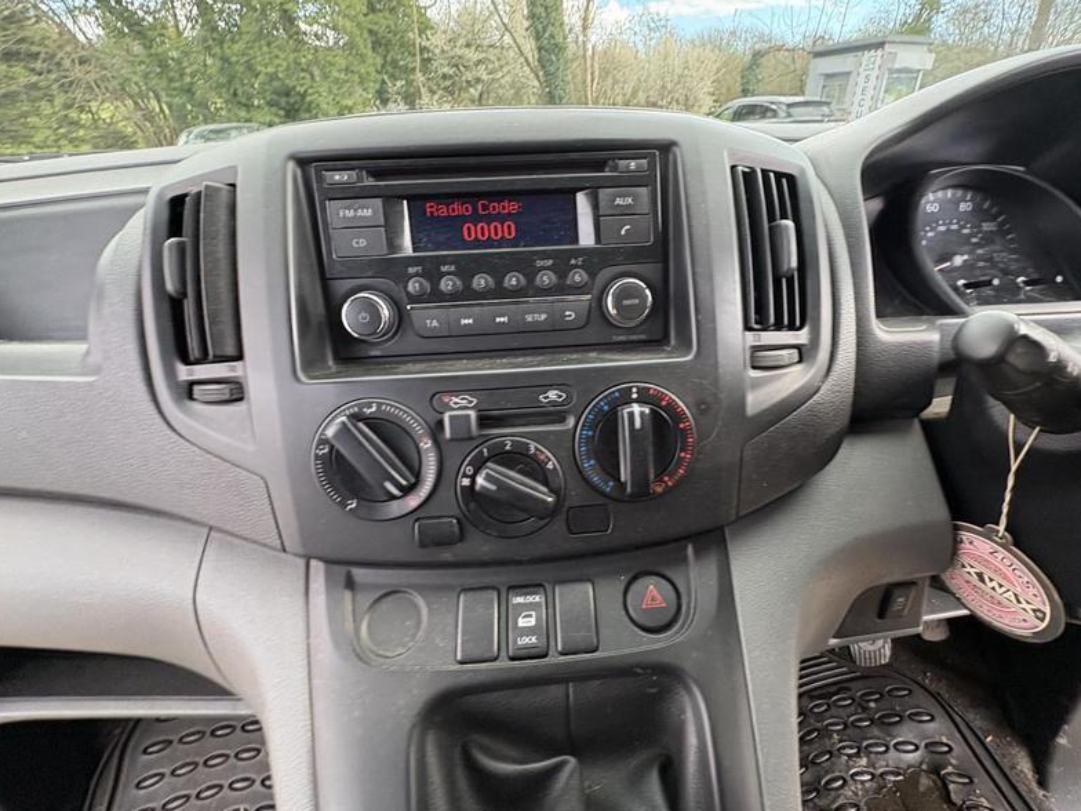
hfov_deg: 94.3
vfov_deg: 78.1
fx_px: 500
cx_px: 580
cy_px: 390
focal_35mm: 16
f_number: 2.2
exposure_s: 1/99
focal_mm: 2.22
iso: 200
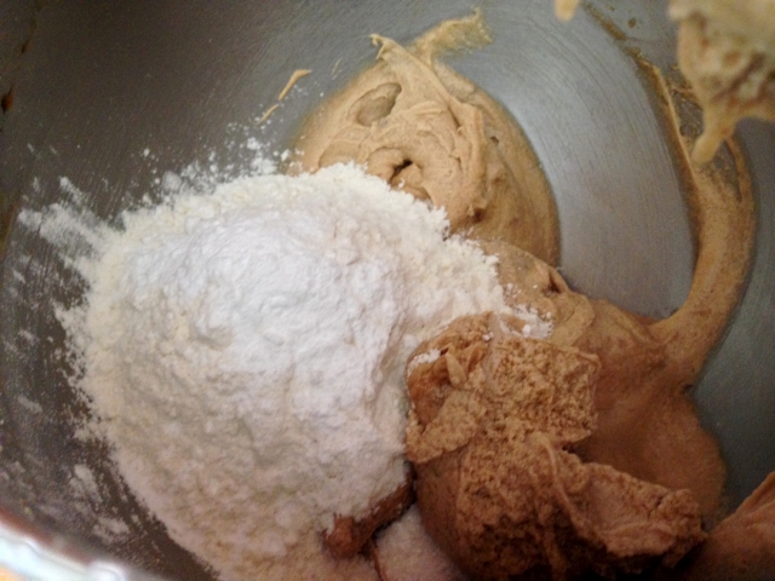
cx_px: 388
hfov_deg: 55.4
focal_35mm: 33
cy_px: 290
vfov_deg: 42.9
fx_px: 739
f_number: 2.4
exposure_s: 1/20
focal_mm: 4.12
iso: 320
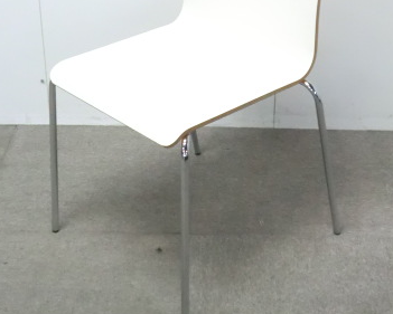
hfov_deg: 23.8
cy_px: 69
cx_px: 184
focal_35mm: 80
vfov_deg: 19.0
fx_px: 931
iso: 800
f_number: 4.3
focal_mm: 8.2
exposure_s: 1/30
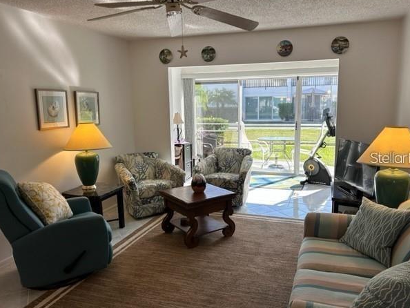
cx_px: 215
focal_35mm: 28
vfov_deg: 49.8
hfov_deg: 63.4
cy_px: 157
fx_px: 332
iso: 40
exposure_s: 1/189
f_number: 1.5
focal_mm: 5.7
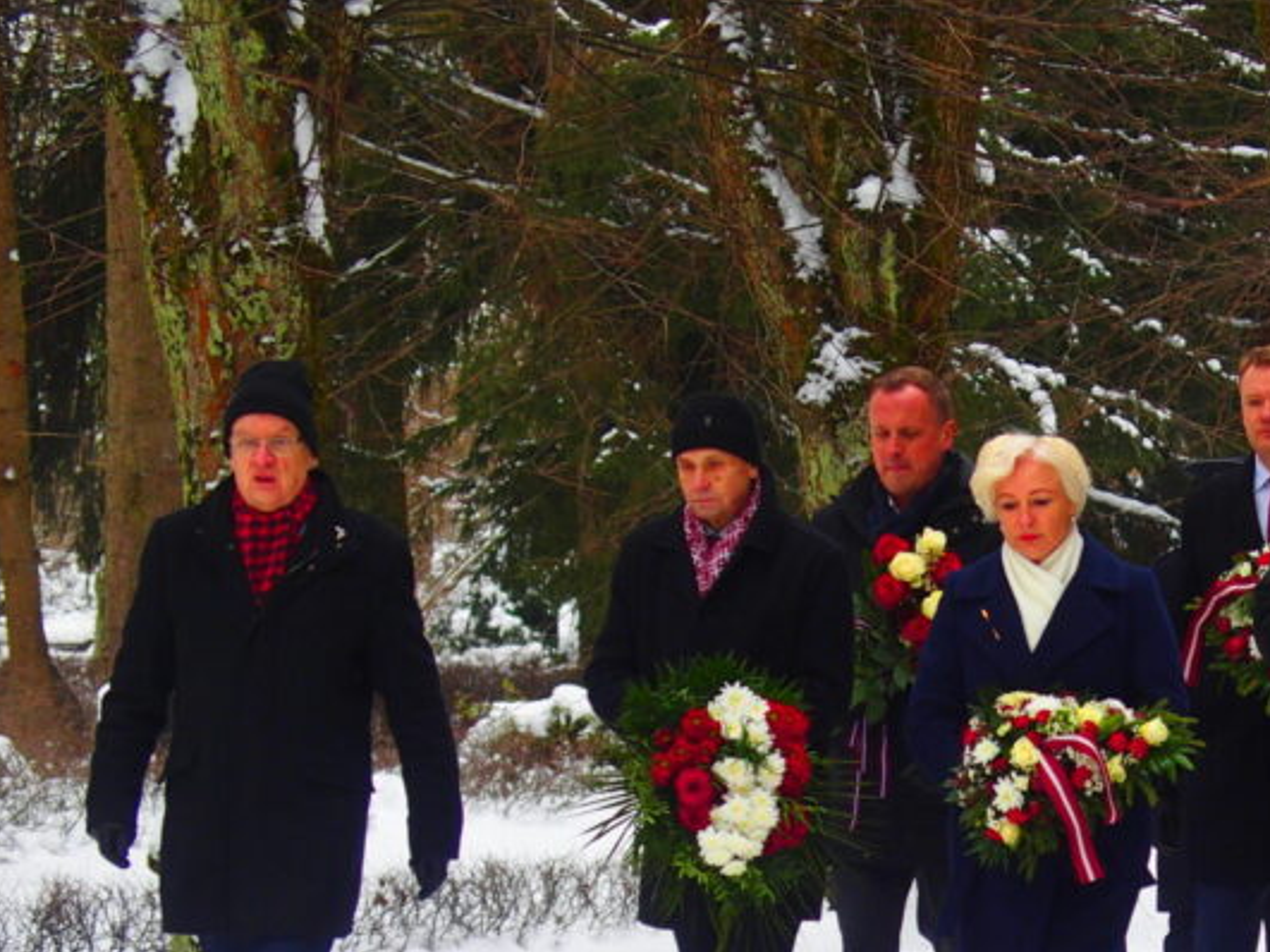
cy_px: 763
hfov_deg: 9.1
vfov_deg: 6.9
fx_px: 7923
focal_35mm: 216
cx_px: 1205
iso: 160
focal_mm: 24
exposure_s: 1/200
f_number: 2.8
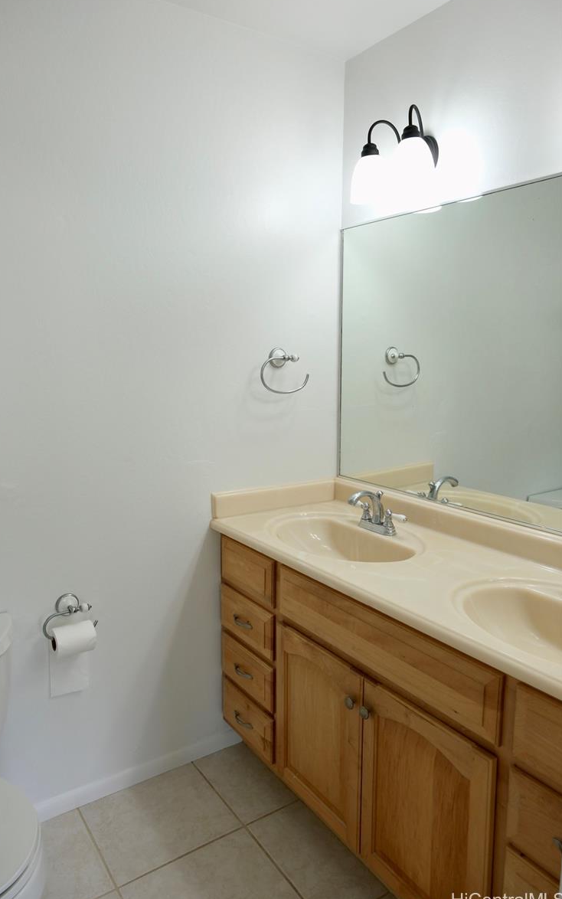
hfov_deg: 49.2
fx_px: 613
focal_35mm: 25
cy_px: 448
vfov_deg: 72.5
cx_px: 258
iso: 400
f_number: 5.6
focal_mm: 16
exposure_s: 1/50
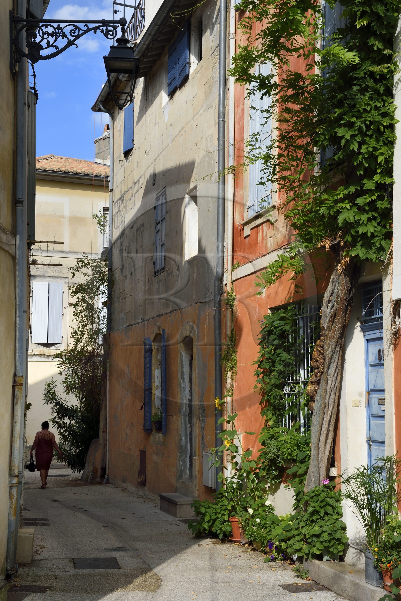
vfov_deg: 38.2
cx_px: 200
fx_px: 869
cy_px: 300
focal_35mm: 52
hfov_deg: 26.0
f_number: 18
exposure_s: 1/200
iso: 400
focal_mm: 52
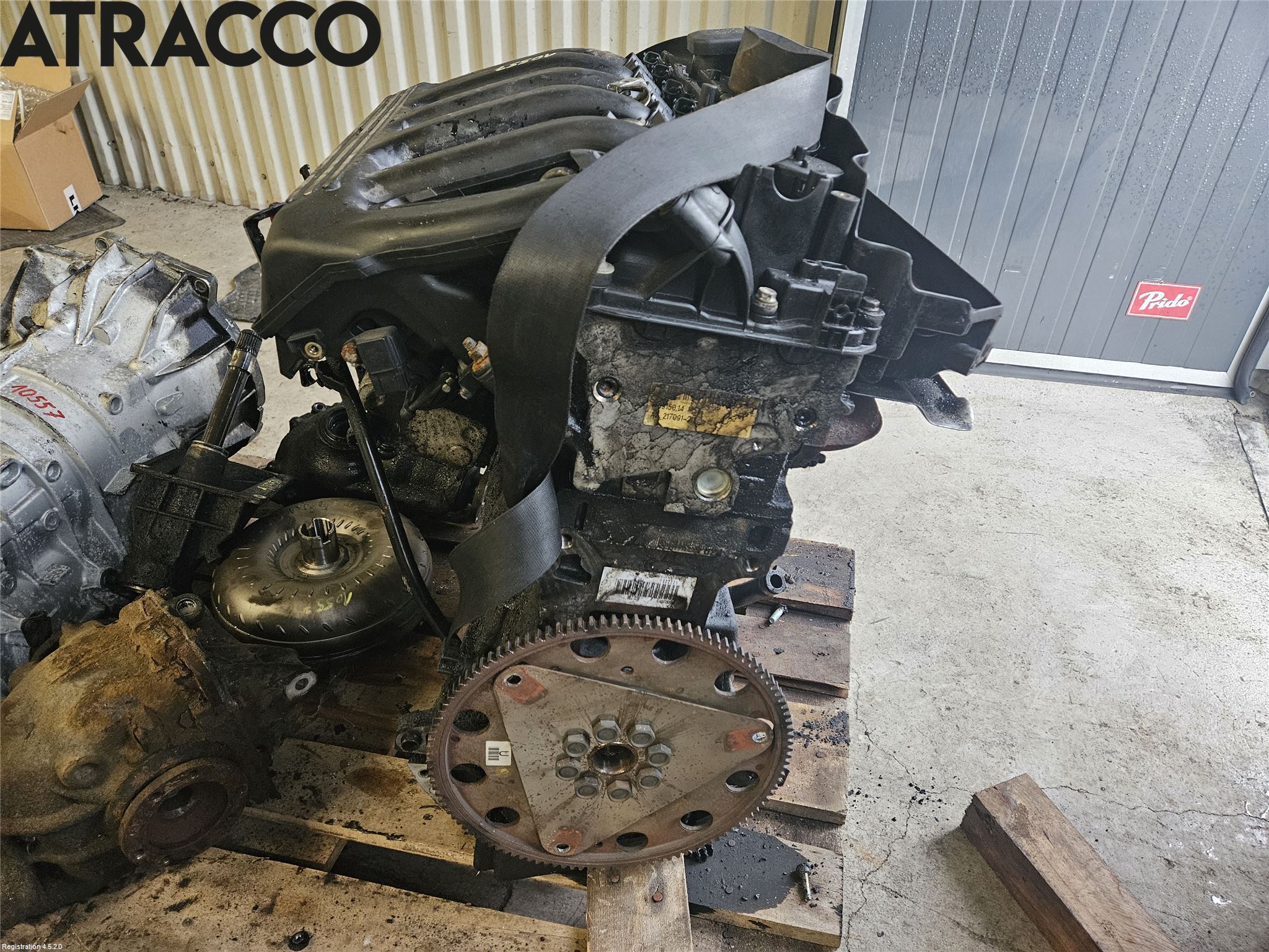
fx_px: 843
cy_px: 476
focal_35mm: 23
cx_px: 634
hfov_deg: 73.9
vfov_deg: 58.9
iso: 800
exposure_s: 1/100
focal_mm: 5.4
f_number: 1.8
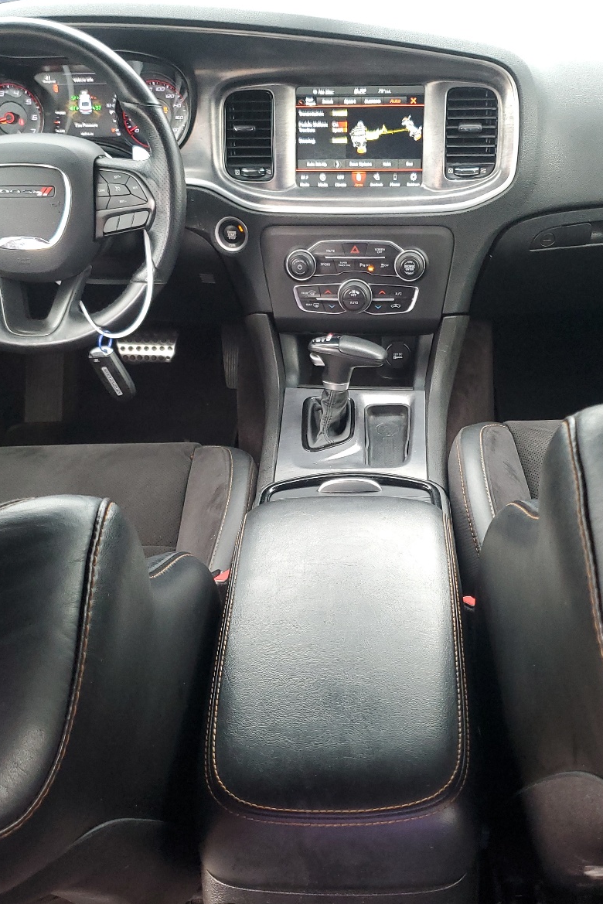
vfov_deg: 51.9
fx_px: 929
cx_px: 299
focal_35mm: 37
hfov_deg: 36.0
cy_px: 456
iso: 165
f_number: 1.5
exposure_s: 1/60.2
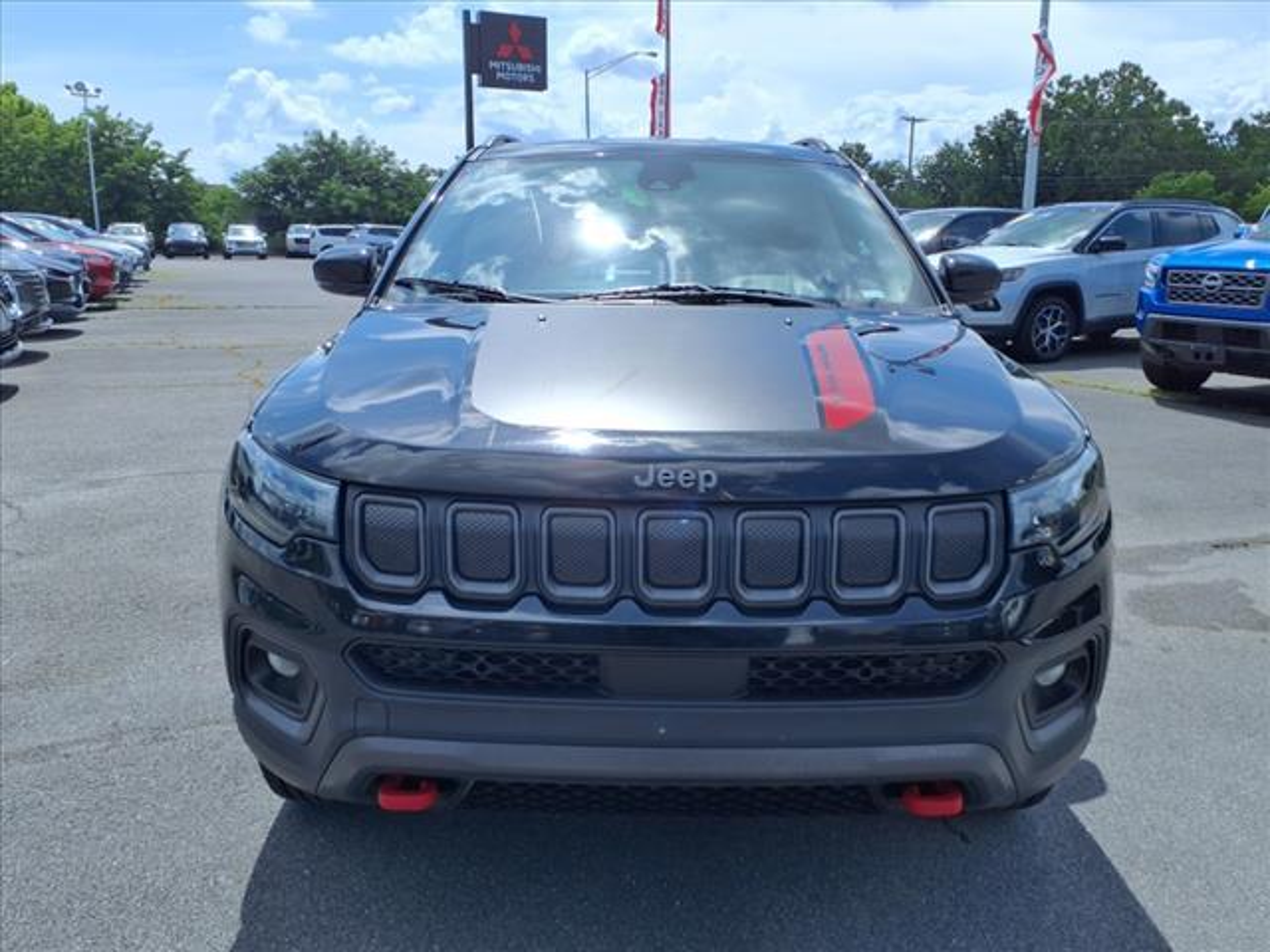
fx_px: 991
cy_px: 476
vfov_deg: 51.4
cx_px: 635
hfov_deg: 65.3
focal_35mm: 27
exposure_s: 1/3333
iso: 40
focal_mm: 3.58
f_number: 1.9
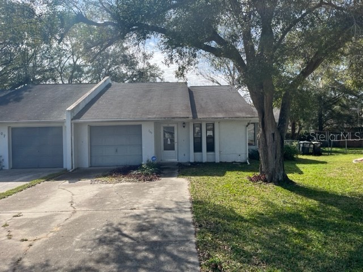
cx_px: 182
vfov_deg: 53.1
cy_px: 136
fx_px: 273
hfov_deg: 67.3
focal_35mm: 26
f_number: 1.6
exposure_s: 1/2513
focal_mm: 5.1
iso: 50
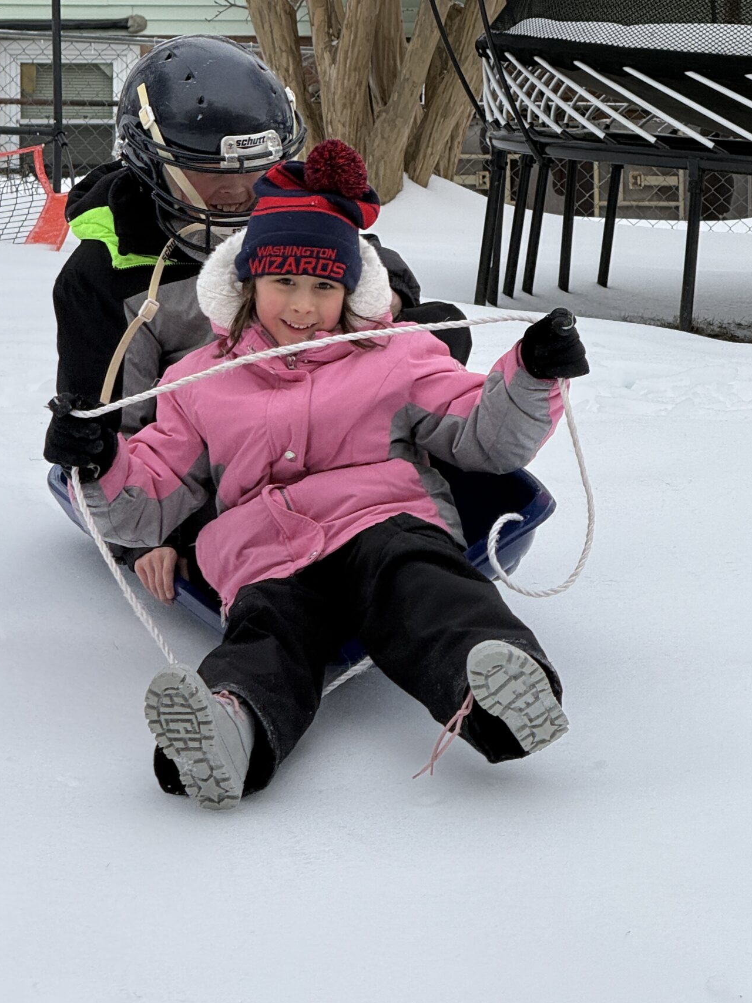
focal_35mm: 180
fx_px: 5214
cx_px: 266
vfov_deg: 11.0
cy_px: 489
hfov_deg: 8.2
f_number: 2.8
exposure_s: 1/1167
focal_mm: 15.66
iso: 50
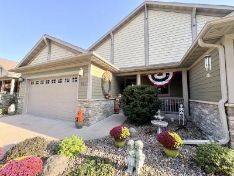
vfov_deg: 85.7
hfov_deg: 102.1
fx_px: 95
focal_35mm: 14
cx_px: 117
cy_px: 88
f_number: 2.2
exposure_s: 1/232
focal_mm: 2.22
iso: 64
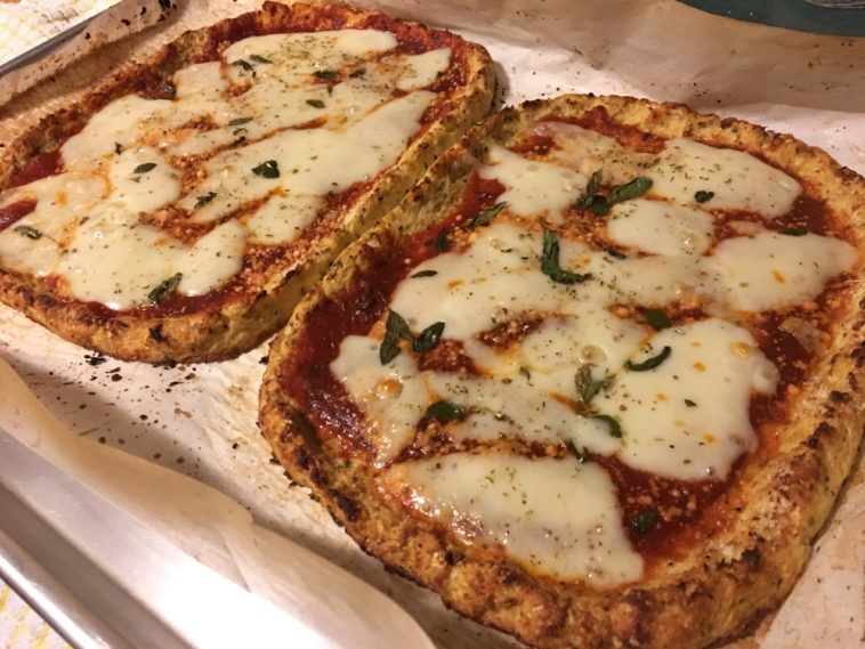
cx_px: 432
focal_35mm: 29
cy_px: 324
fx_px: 725
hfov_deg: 61.6
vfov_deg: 48.3
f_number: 2.2
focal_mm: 4.15
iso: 100
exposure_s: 1/4
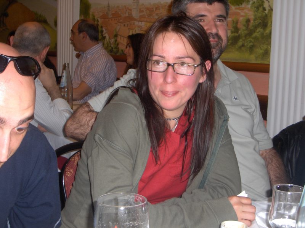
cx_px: 152
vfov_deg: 23.7
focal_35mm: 62
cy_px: 114
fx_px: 546
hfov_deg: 31.2
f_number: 3.5
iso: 100
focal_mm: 10.19
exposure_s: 1/90
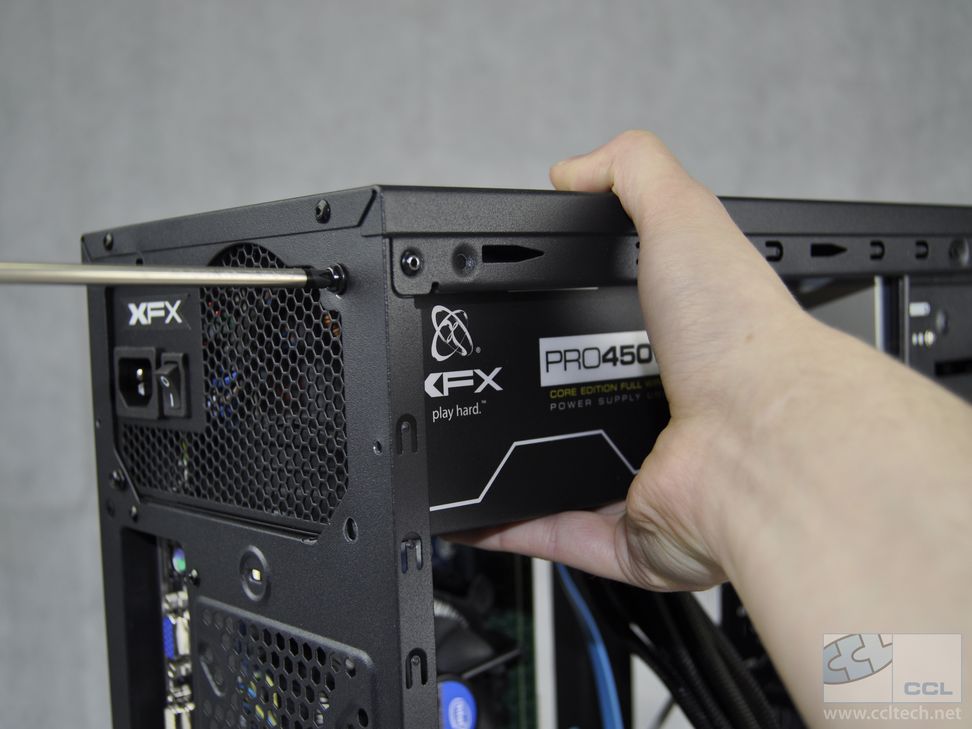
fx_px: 1207
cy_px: 367
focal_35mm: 43
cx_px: 426
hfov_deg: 43.8
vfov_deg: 33.6
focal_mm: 26
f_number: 4
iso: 220
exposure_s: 1/125
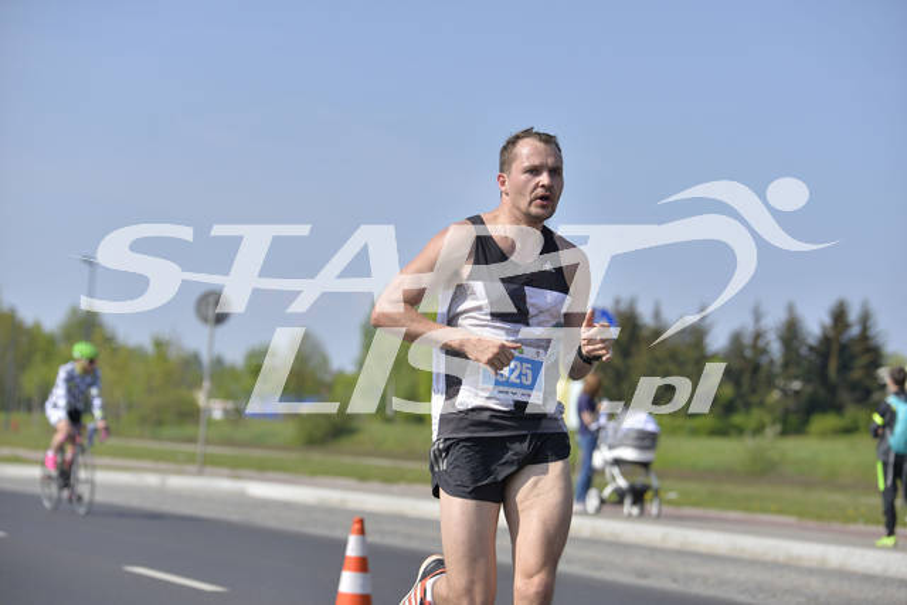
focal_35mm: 125
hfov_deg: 16.4
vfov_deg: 11.0
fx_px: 3150
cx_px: 454
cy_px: 302
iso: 200
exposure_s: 1/4000
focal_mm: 125
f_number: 4
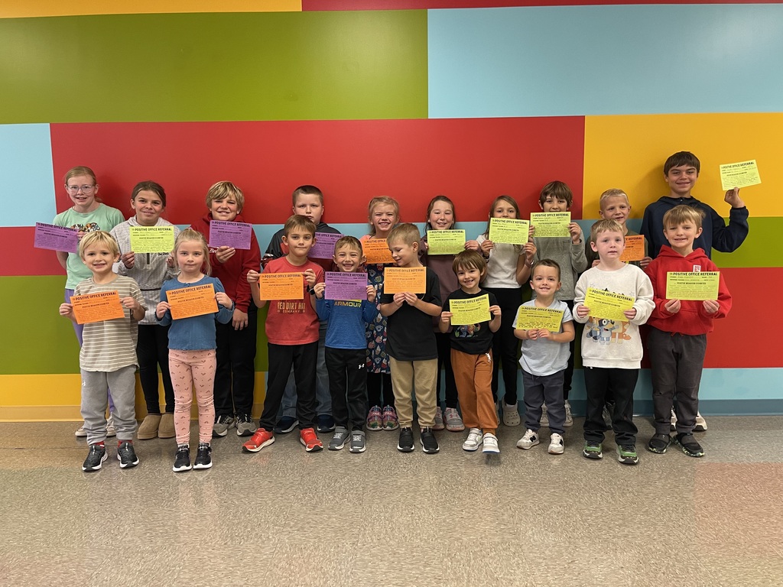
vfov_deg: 54.9
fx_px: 565
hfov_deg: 69.4
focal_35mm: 25
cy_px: 294
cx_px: 392
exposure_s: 1/60
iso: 160
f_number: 1.6
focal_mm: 5.1
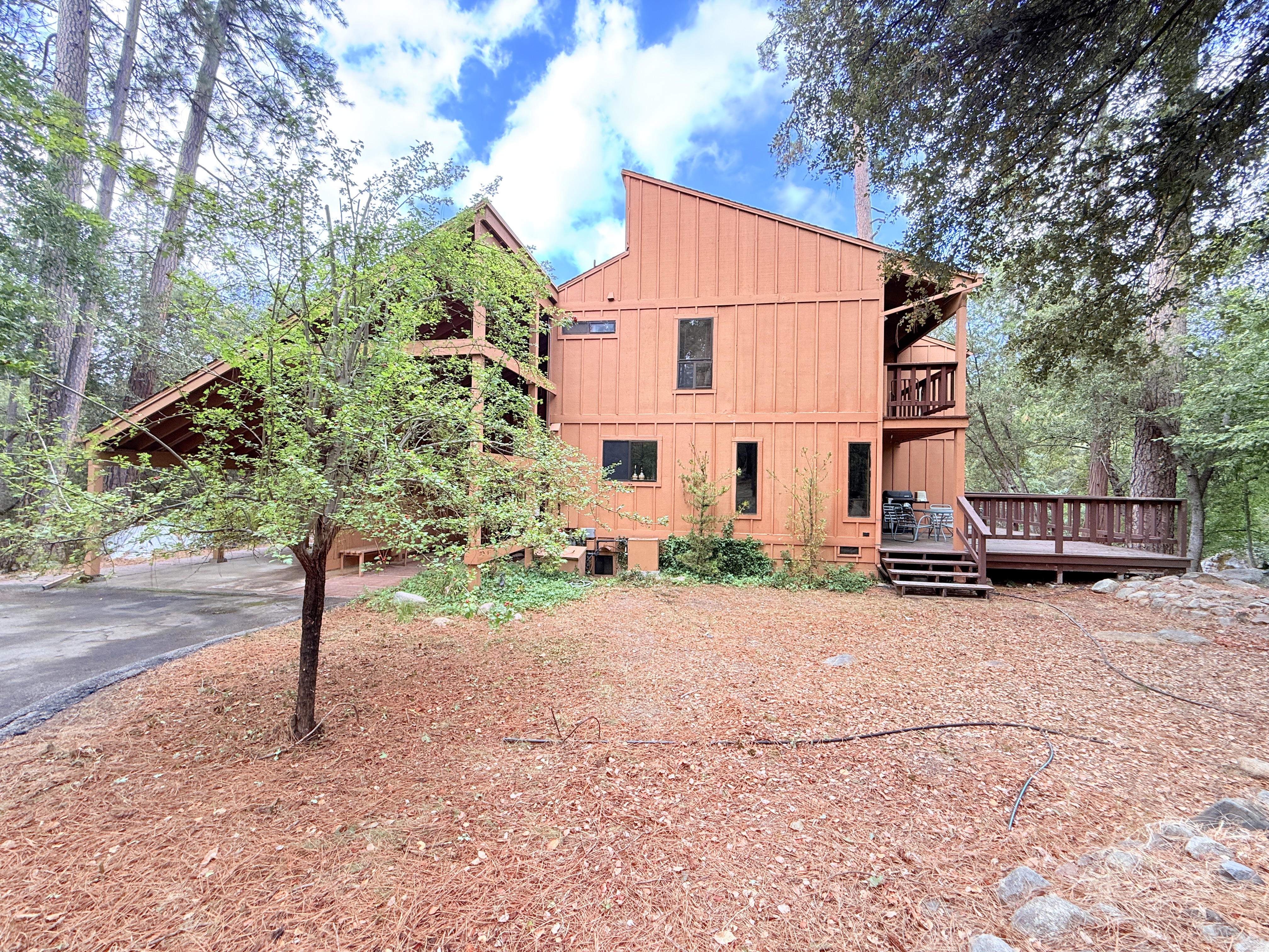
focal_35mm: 14
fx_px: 513
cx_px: 634
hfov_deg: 102.1
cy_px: 476
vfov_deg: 85.7
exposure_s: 1/113
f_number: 2.2
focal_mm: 2.22
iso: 64
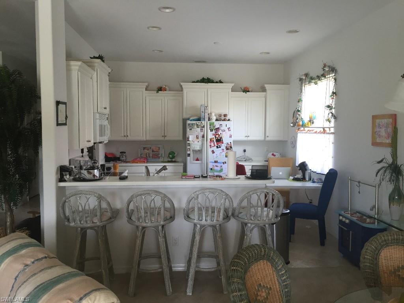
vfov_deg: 48.2
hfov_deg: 61.7
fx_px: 338
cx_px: 202
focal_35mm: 29
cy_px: 152
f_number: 2.2
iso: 40
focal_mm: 4.15
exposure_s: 1/30
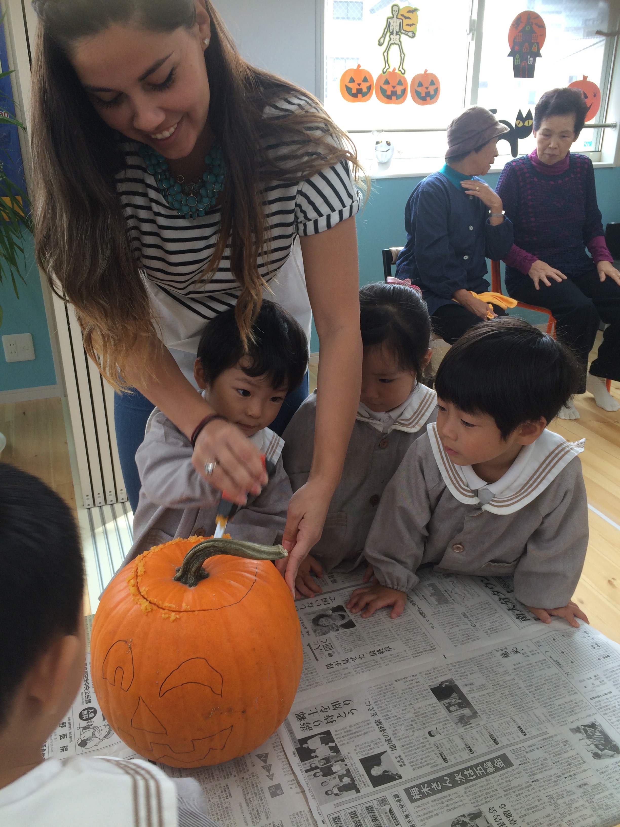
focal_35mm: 29
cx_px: 310
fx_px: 693
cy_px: 414
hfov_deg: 48.2
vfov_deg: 61.7
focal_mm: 4.15
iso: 50
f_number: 2.2
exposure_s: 1/60
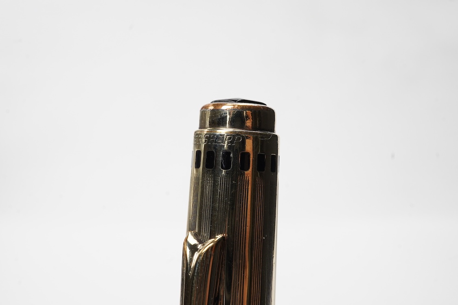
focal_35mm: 45
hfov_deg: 43.6
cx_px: 229
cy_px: 152
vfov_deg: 29.9
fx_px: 572
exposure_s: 1/100
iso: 640
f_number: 22
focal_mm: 30
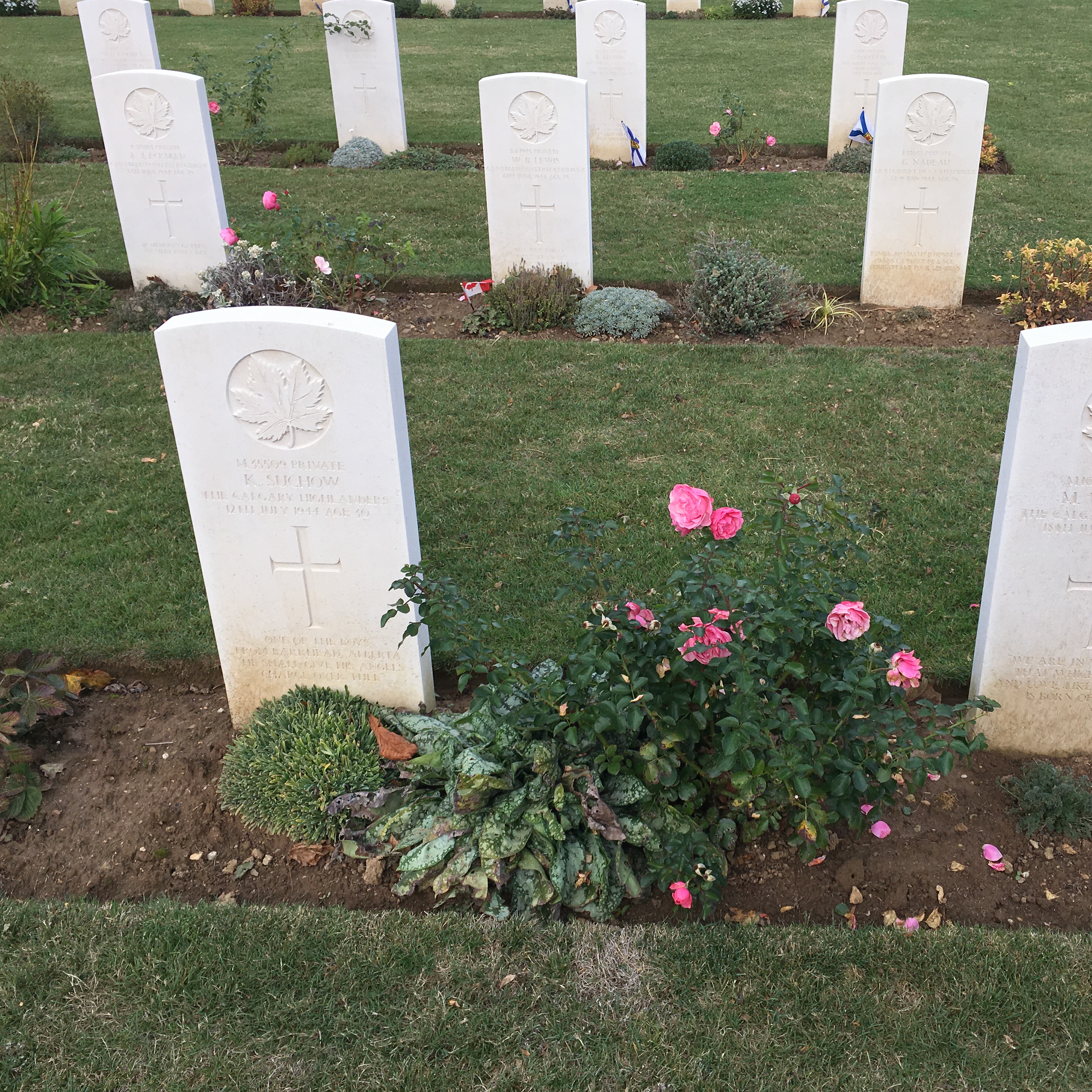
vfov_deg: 47.2
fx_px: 1249
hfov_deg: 46.8
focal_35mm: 35
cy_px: 551
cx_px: 686
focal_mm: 4.15
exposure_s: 1/974
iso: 25
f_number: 2.2
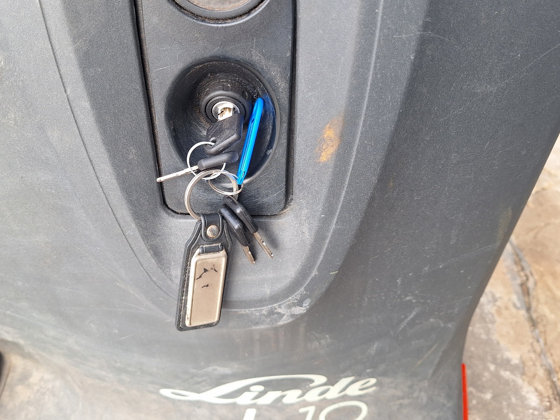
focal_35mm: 30
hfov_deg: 59.9
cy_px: 184
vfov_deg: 46.7
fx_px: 485
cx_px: 261
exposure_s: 1/100
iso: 40
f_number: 1.8
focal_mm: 5.54
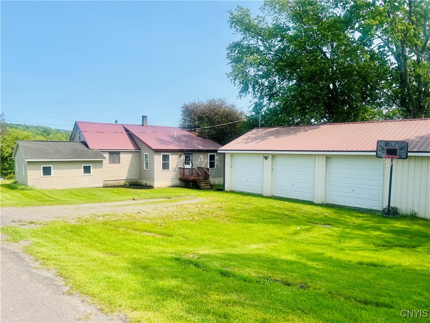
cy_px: 162
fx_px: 323
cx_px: 215
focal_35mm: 26
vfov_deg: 53.1
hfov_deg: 67.3
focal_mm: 5.7
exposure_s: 1/3460
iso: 50
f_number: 1.5
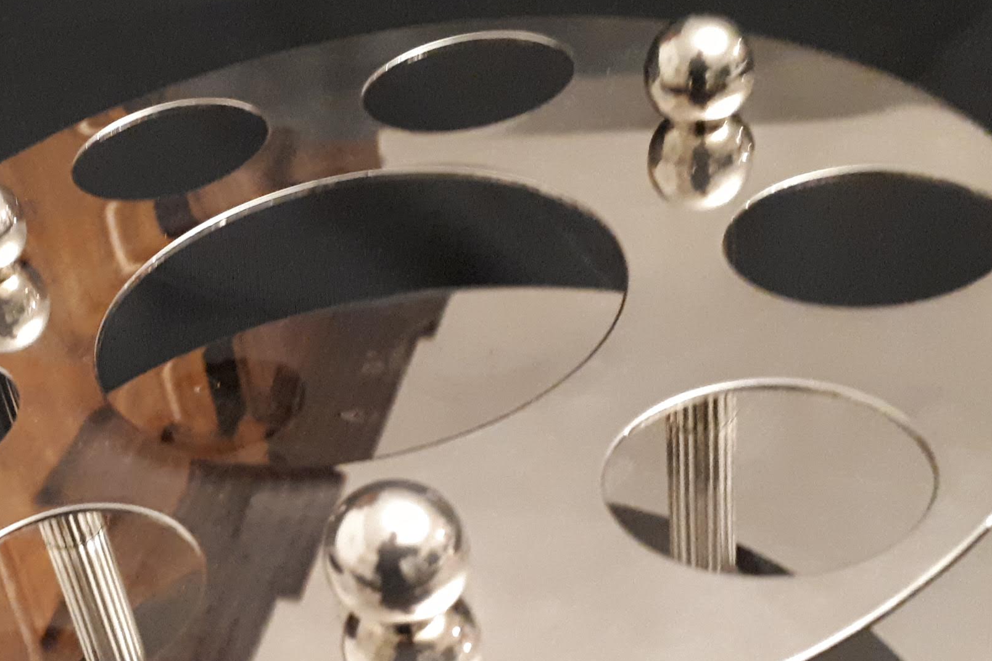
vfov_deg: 23.4
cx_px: 132
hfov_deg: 33.5
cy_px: 540
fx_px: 1571
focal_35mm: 57
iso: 800
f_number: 1.9
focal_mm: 3.6
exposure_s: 1/17
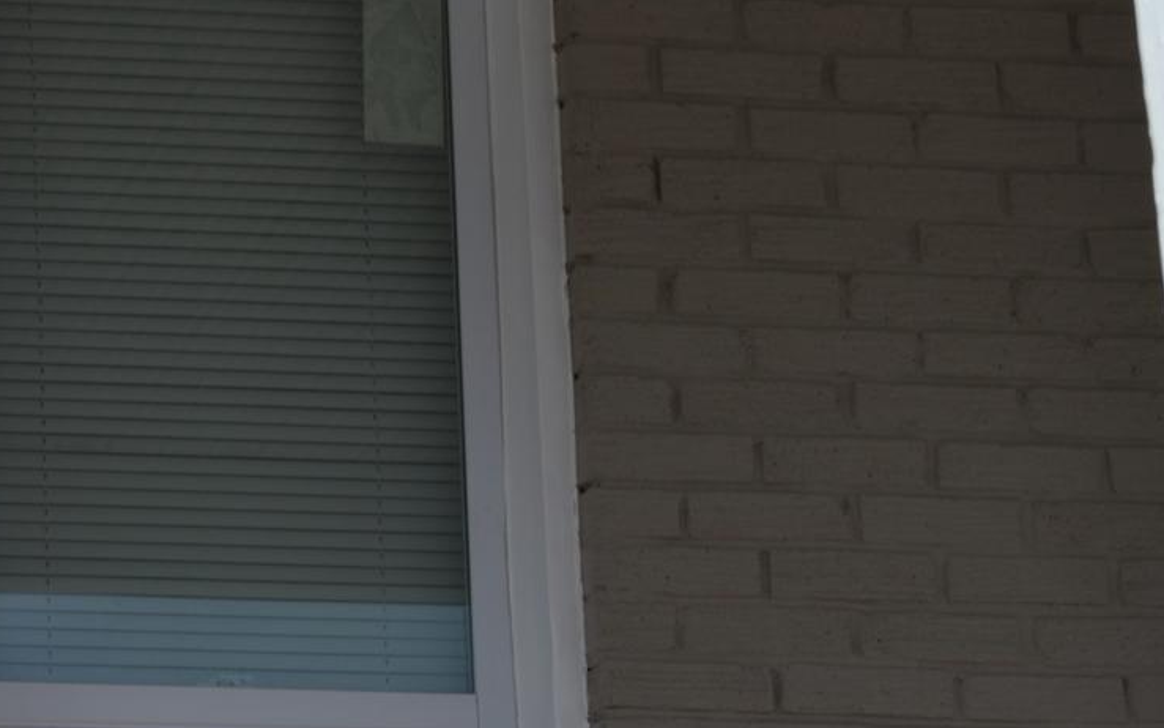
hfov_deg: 15.7
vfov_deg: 10.2
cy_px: 856
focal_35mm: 127
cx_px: -320
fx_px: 4029
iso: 100
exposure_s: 1/250
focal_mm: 30
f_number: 8
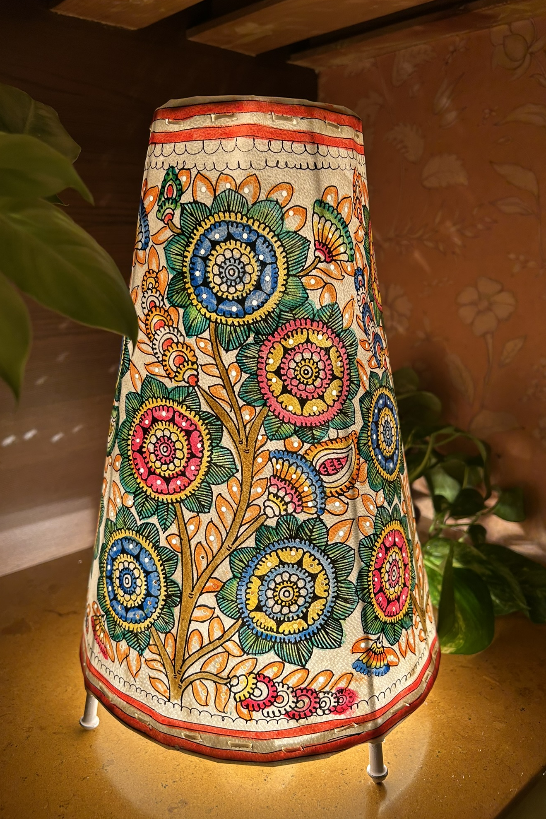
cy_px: 405
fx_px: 637
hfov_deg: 46.4
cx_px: 264
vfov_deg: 65.5
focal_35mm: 28
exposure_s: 1/100
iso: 80
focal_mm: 5.7
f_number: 1.5
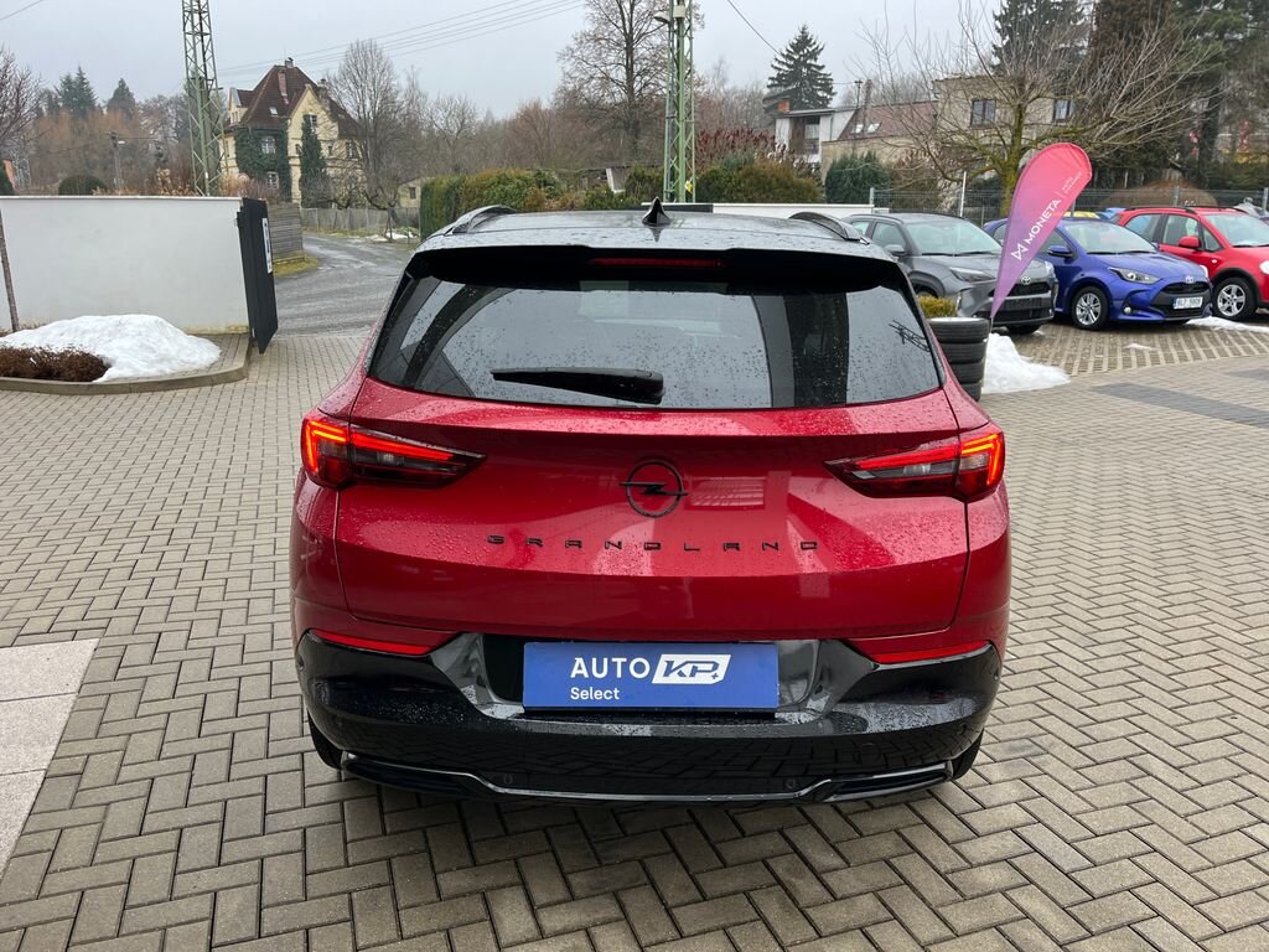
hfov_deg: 67.3
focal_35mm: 26
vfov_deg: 53.1
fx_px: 953
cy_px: 476
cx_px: 634
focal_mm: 5.1
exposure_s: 1/121
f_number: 1.6
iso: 64
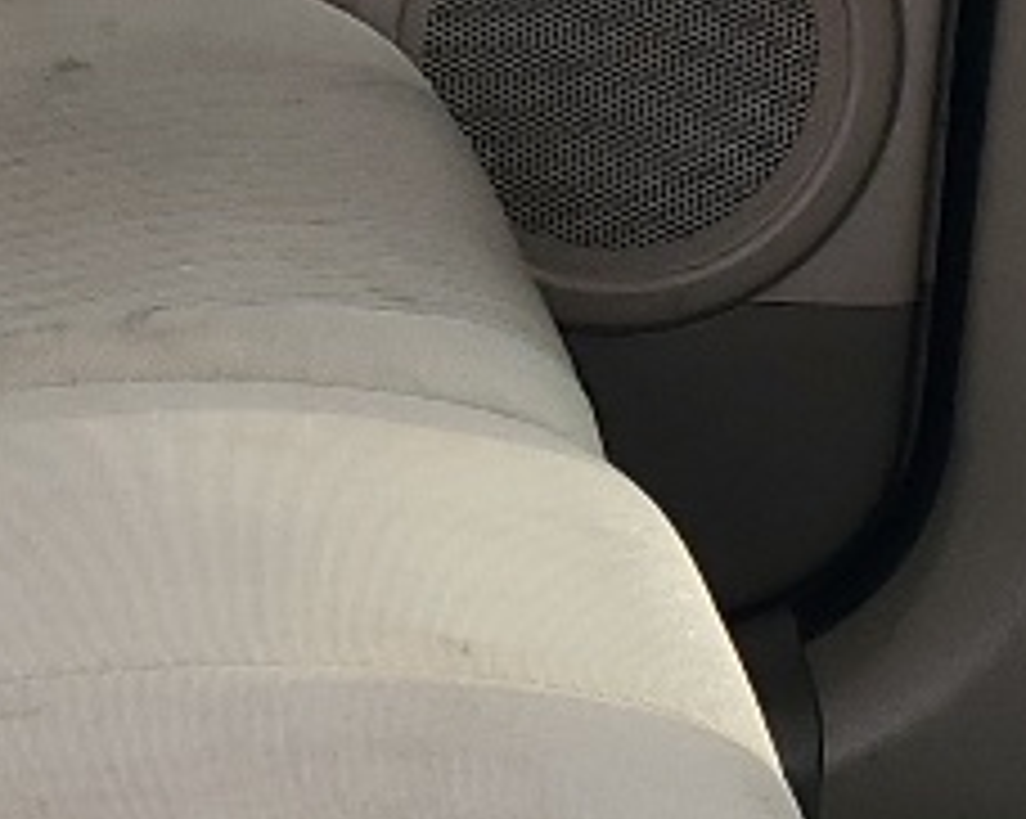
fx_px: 5400
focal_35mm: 178
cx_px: -58
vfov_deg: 8.5
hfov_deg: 10.7
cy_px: -256
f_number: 1.5
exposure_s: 1/345
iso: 50
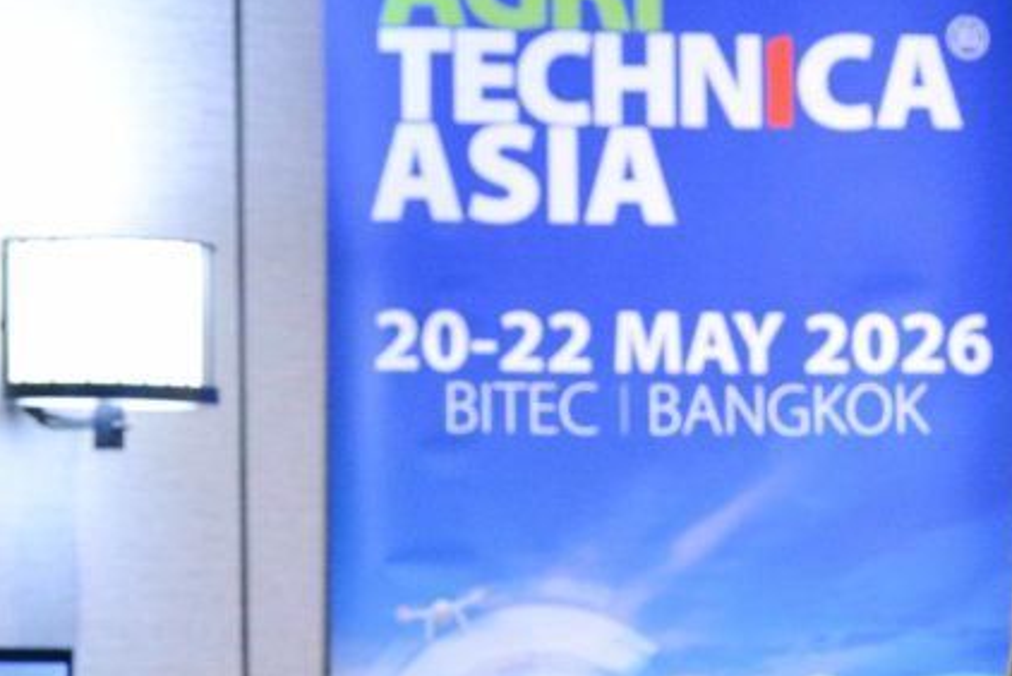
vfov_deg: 4.5
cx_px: 1070
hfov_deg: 6.8
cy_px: 618
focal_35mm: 303
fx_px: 8523
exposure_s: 1/160
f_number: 5.6
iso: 6400
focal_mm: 125
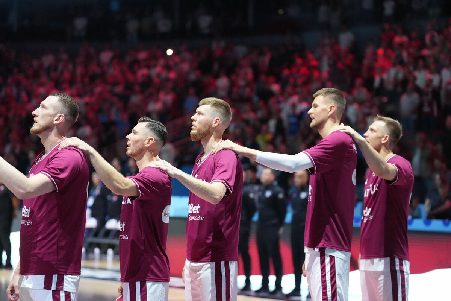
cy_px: 150
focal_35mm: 117
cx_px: 226
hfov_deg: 17.5
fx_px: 1466
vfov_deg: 11.7
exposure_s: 1/640
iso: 6400
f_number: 2.8
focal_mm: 117
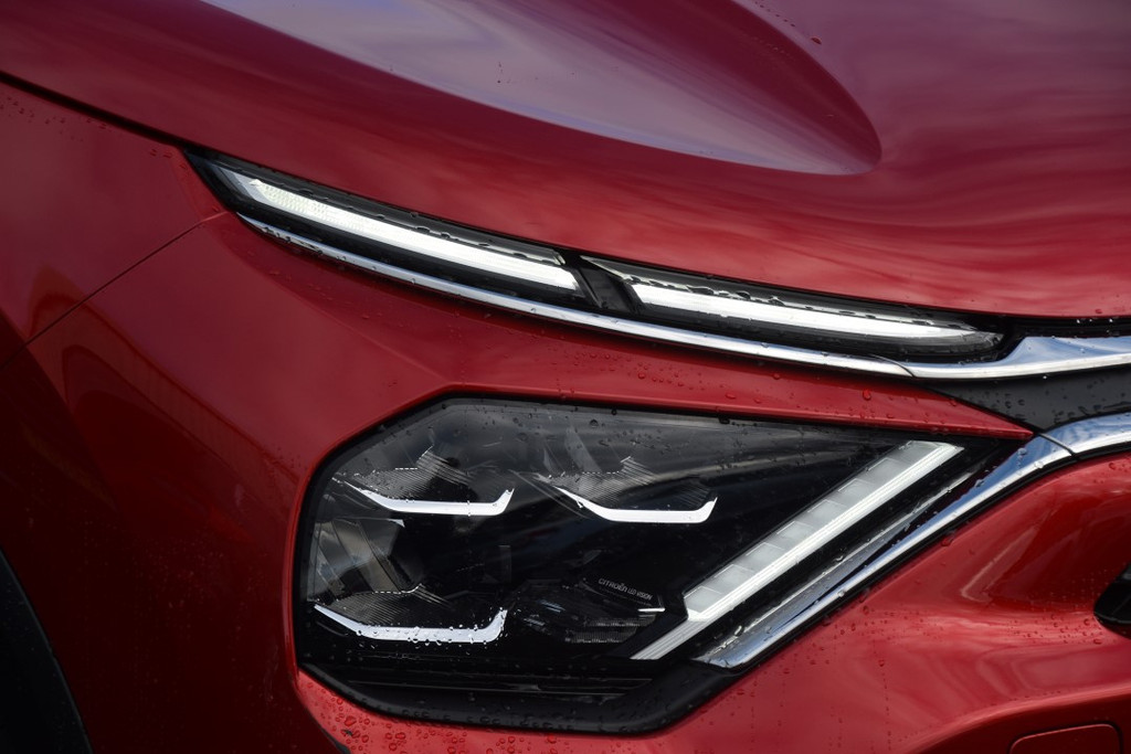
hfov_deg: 13.7
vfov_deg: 9.2
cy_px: 377
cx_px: 566
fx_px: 4713
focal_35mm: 150
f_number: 8
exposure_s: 1/250
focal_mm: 100
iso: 250
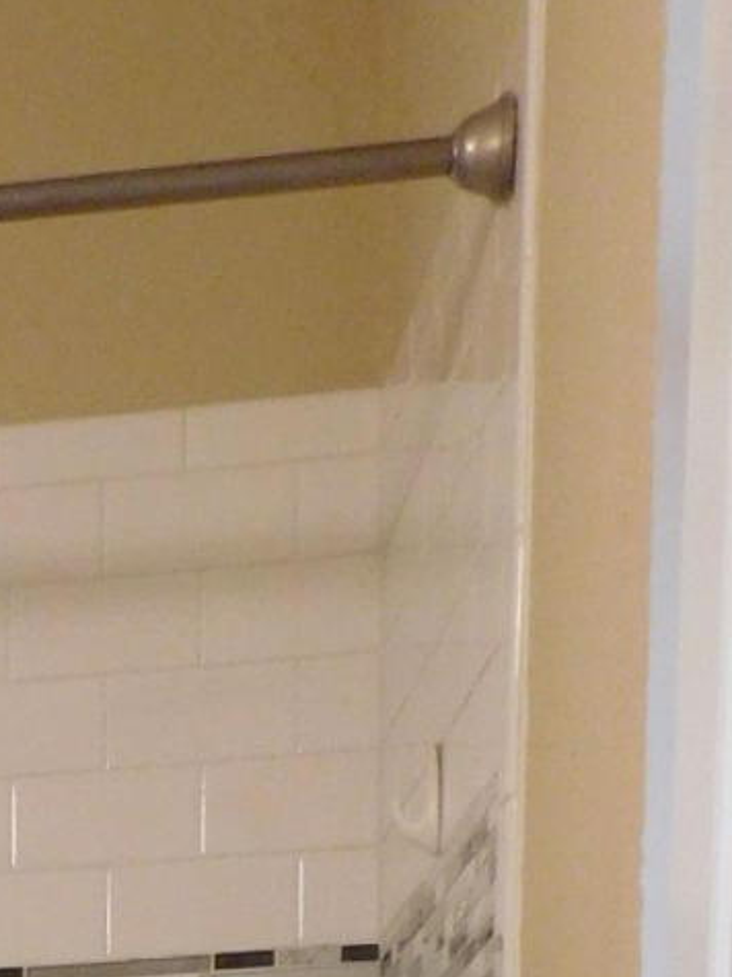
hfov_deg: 11.3
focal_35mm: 118
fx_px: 3329
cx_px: -769
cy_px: 1970
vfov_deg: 14.0
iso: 220
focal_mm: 4.9
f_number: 3.2
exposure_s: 1/30
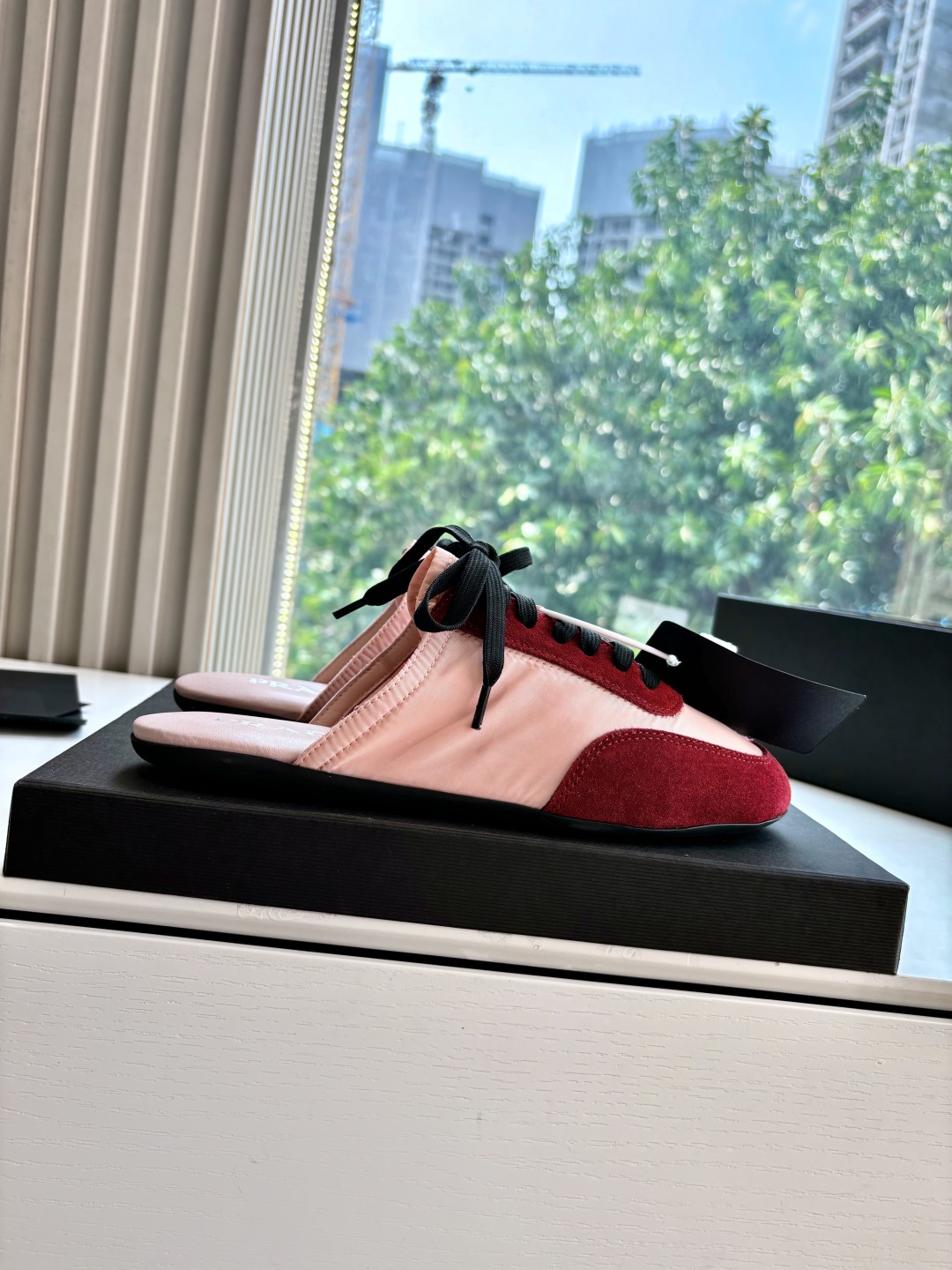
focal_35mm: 26
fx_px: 953
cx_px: 476
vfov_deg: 67.3
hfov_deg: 53.1
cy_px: 635
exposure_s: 1/335
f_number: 1.6
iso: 50
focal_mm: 5.96
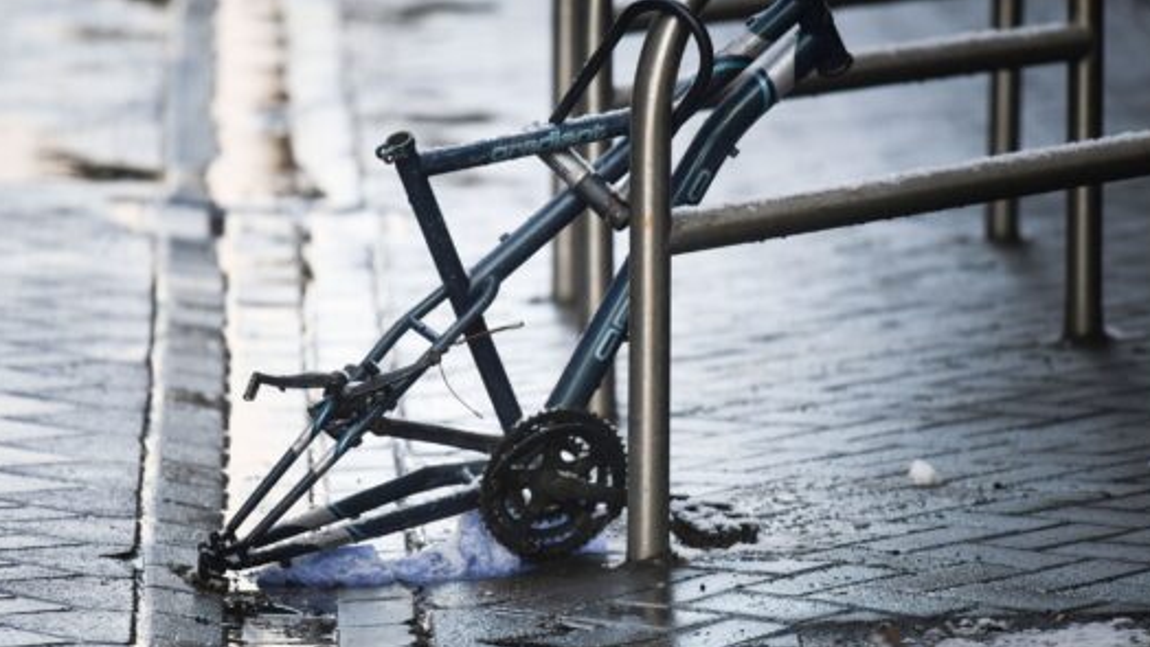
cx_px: 562
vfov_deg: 3.3
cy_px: 240
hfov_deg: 5.8
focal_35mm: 372
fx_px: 11346
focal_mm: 300
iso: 1000
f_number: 4
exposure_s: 1/1000
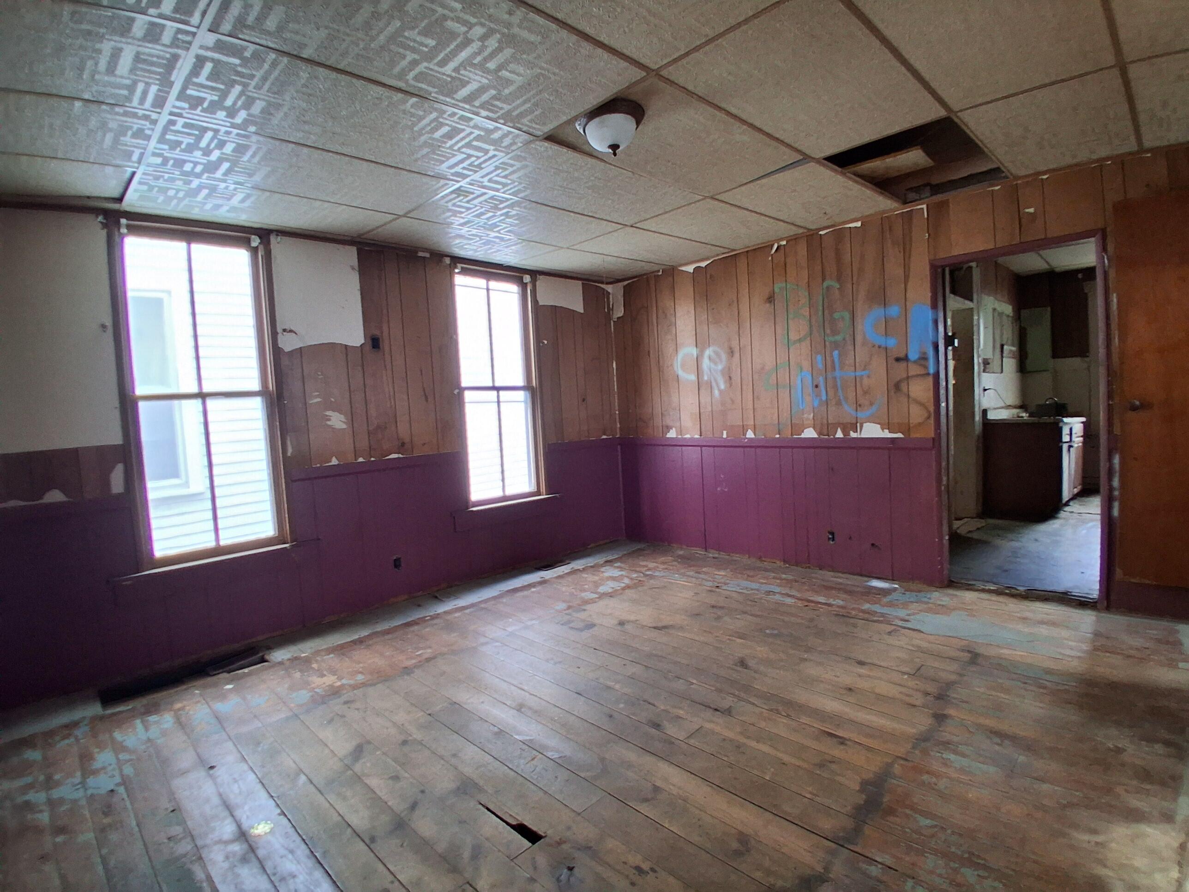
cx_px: 594
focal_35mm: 17
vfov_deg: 74.7
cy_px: 446
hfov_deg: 91.0
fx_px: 584
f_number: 2.2
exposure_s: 1/40
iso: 160
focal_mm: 1.4
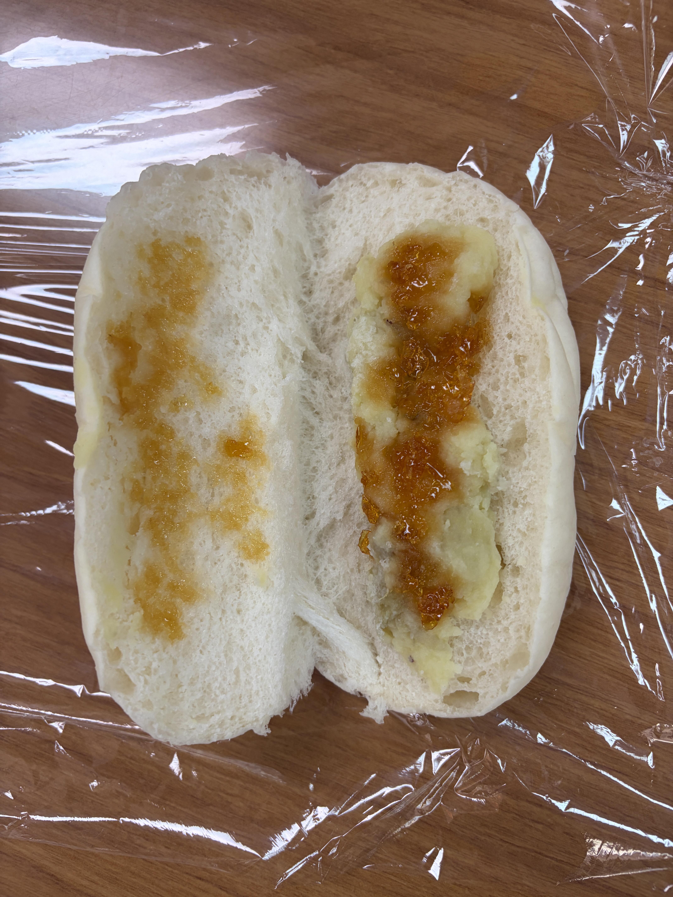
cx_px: 336
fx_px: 674
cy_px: 448
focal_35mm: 26
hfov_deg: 53.1
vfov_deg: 67.3
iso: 125
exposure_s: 1/120
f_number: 1.6
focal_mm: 6
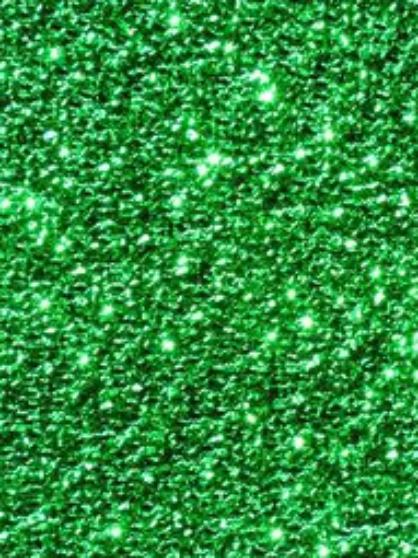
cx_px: 291
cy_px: 291
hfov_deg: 18.3
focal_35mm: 80
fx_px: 1289
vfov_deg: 24.4
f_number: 4.9
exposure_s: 1/60
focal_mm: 5.3
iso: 100
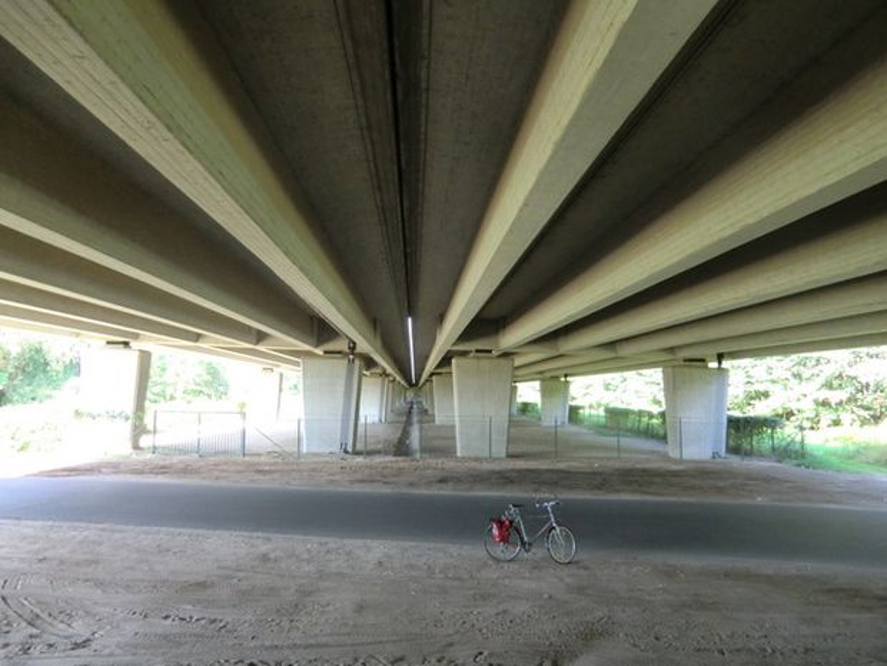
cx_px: 444
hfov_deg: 71.6
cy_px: 333
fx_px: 615
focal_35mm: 24
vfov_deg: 56.8
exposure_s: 1/60
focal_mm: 4.3
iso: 250
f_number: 3.2
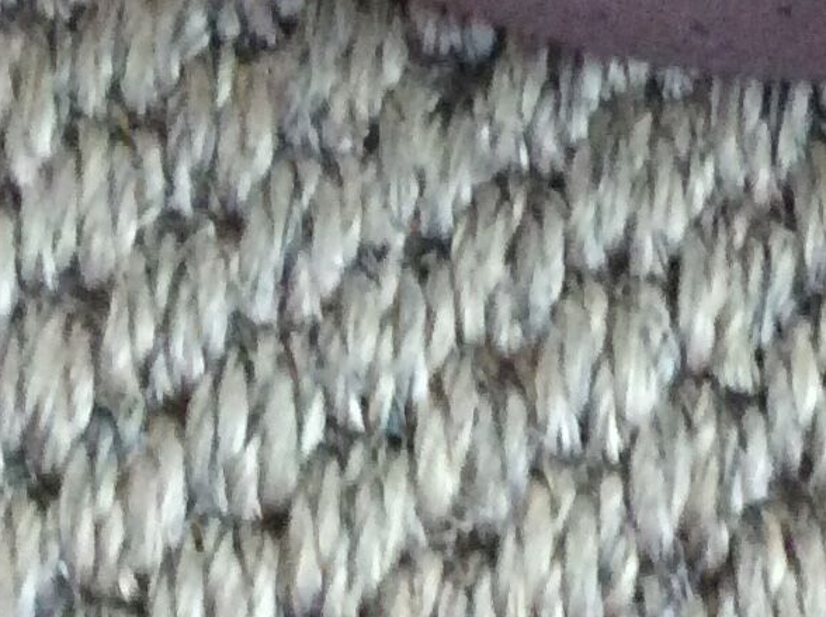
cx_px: 1309
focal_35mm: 141
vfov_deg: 9.6
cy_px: -742
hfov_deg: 13.1
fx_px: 3359
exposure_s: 1/25
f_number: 2.4
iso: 200
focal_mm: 3.3
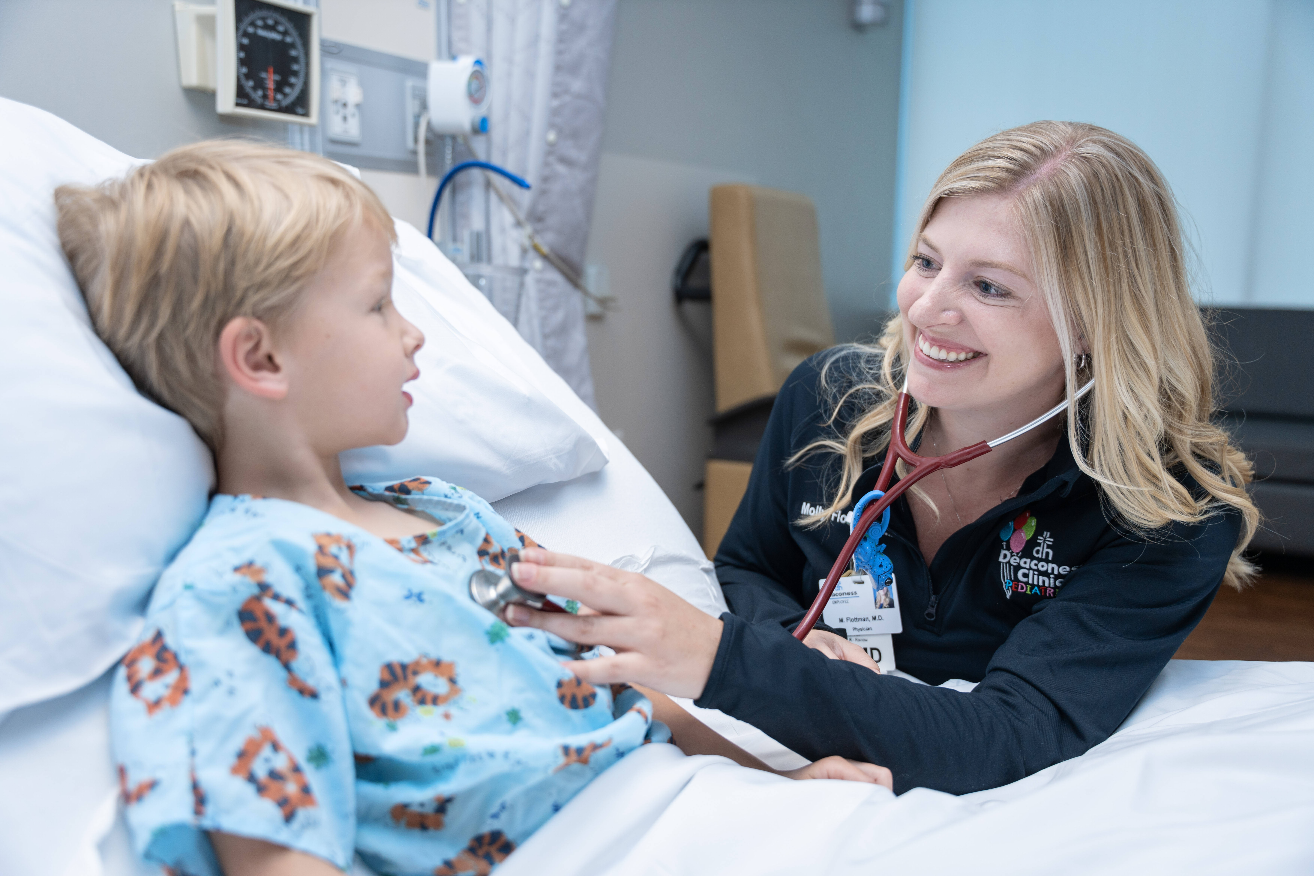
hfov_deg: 59.3
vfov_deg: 41.6
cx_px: 657
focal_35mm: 32
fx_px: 1153
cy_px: 438
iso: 200
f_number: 2.8
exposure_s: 1/200
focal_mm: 31.6
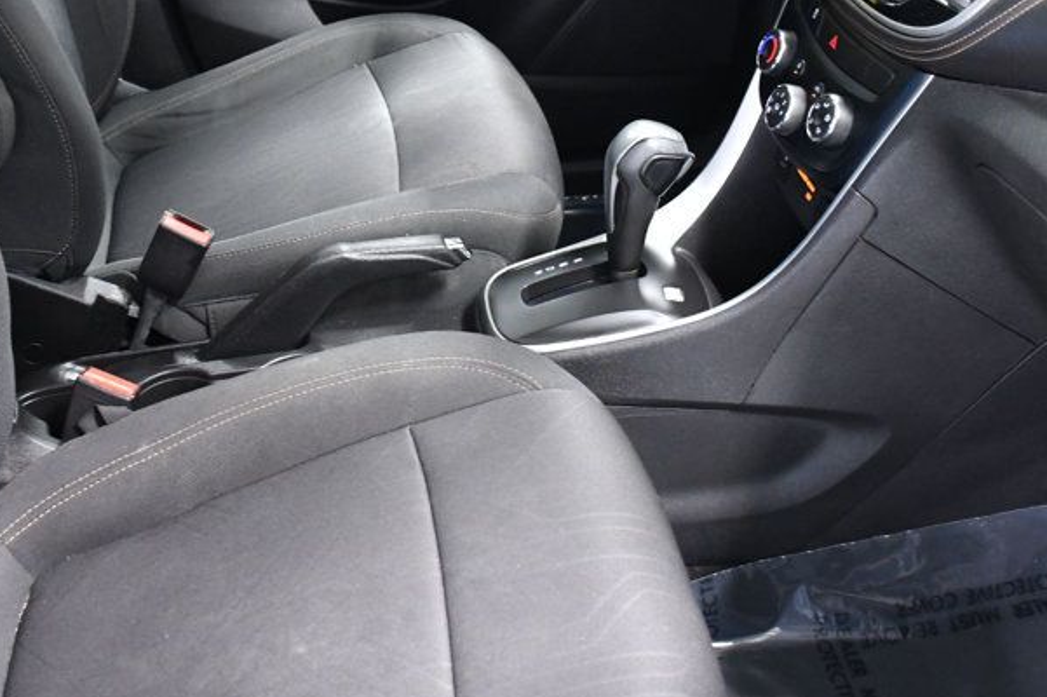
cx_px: 434
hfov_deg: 42.6
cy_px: 146
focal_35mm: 46
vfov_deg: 28.6
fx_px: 1337
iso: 2500
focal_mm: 18
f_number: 4
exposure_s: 1/60
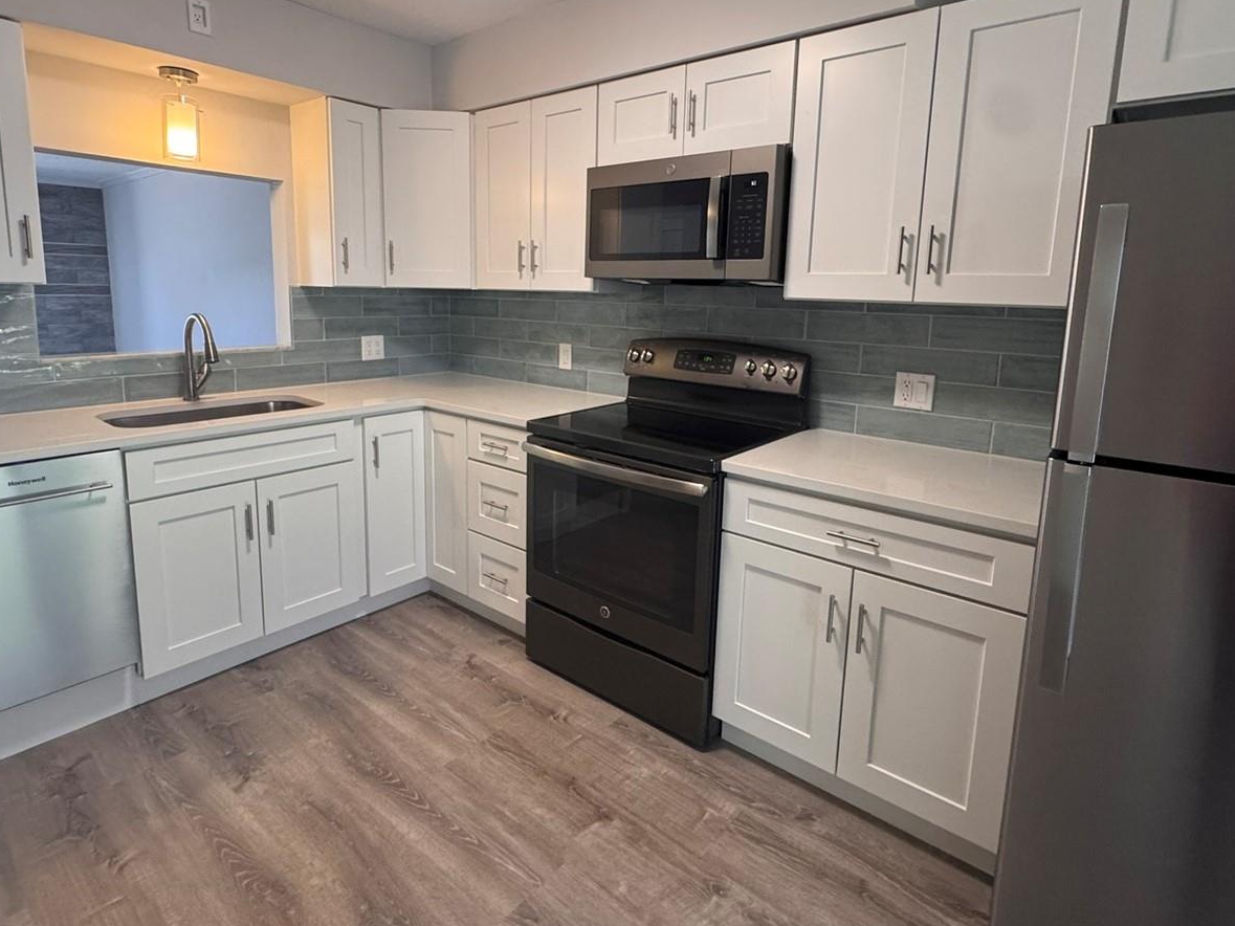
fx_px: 678
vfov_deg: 68.2
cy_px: 387
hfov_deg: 84.6
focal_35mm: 19
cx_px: 593
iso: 320
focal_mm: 2.22
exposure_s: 1/120
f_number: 2.2
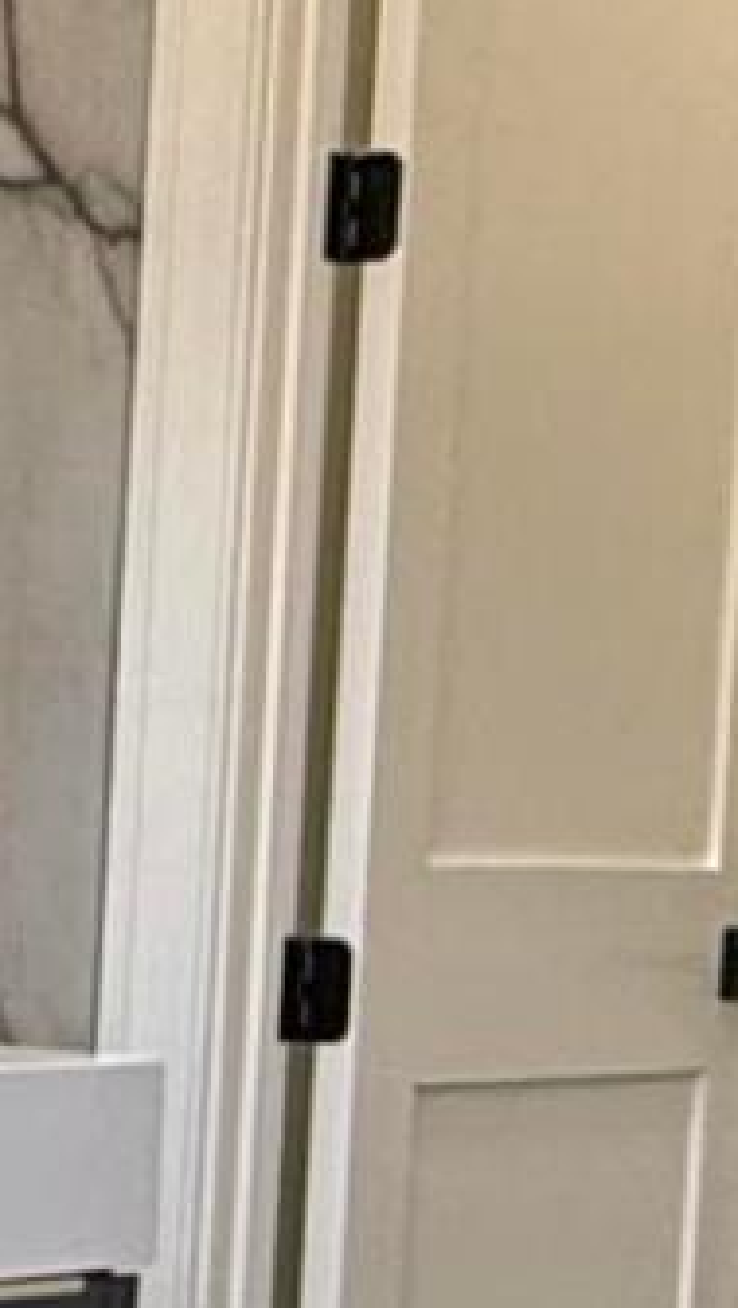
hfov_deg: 7.9
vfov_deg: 16.2
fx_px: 4547
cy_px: 1171
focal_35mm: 131
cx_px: -1503
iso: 160
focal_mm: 2.22
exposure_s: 1/120
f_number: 2.2
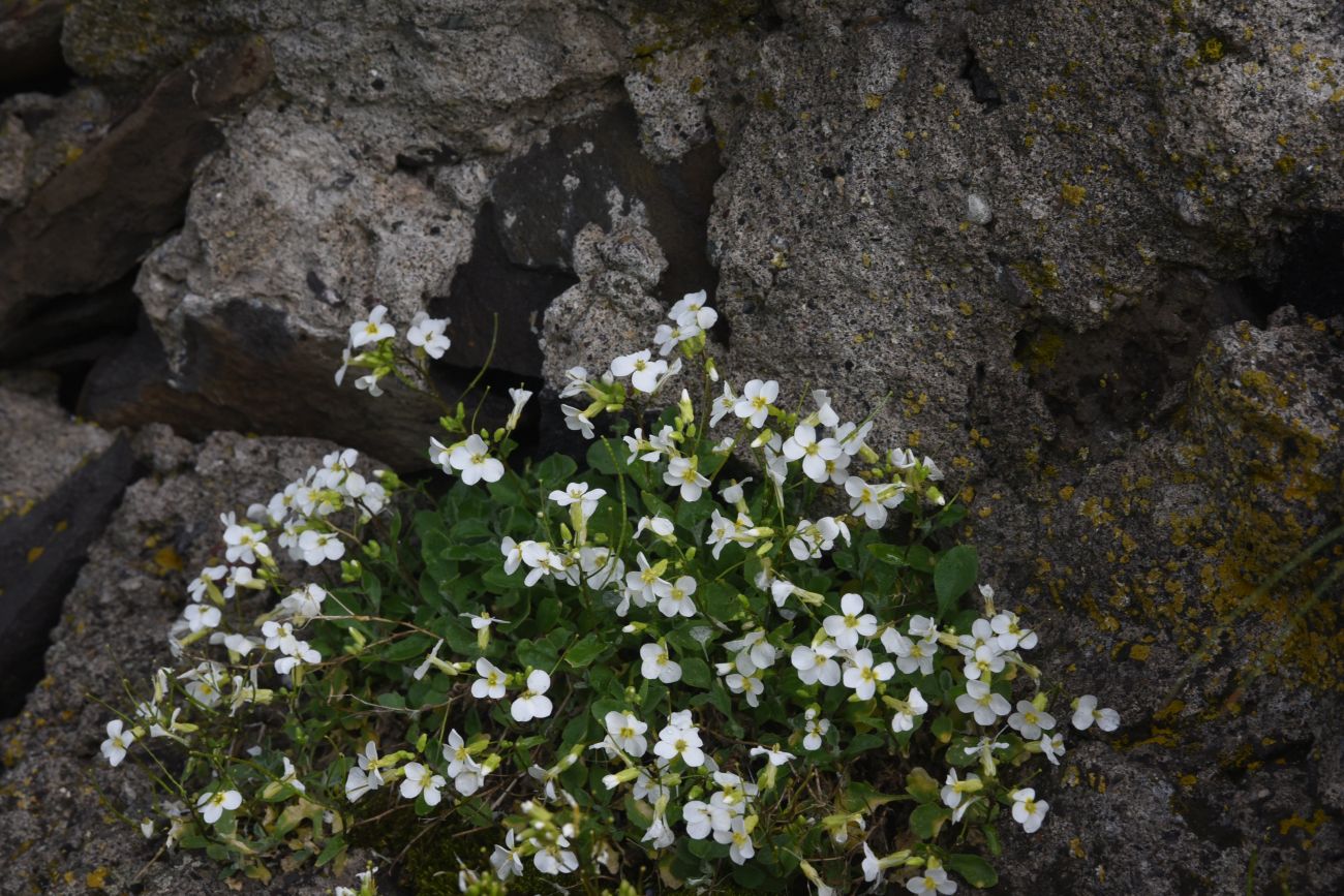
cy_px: 448
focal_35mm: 56
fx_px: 2091
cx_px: 672
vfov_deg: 24.2
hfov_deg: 35.6
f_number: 13
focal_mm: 56
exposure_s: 1/160
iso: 800
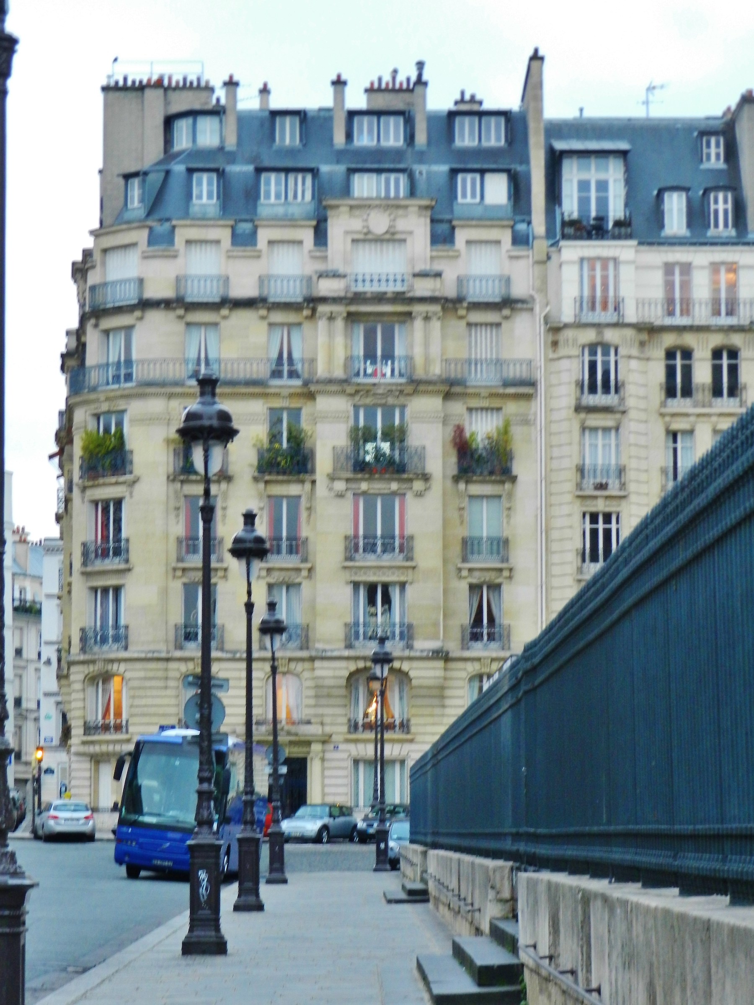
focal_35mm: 100
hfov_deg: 14.8
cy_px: 502
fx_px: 2904
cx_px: 377
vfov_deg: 19.6
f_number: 4.6
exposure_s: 1/15
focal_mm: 17.7
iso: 400
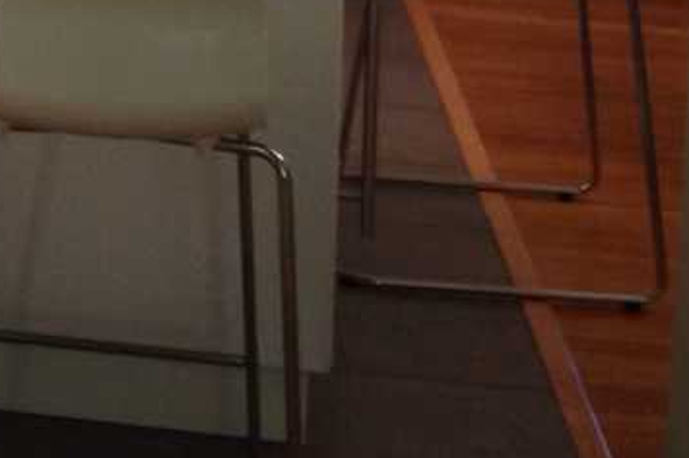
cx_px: -410
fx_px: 2467
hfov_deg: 14.6
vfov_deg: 9.9
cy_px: -417
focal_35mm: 129
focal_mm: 4.13
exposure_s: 1/20
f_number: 2.4
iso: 160
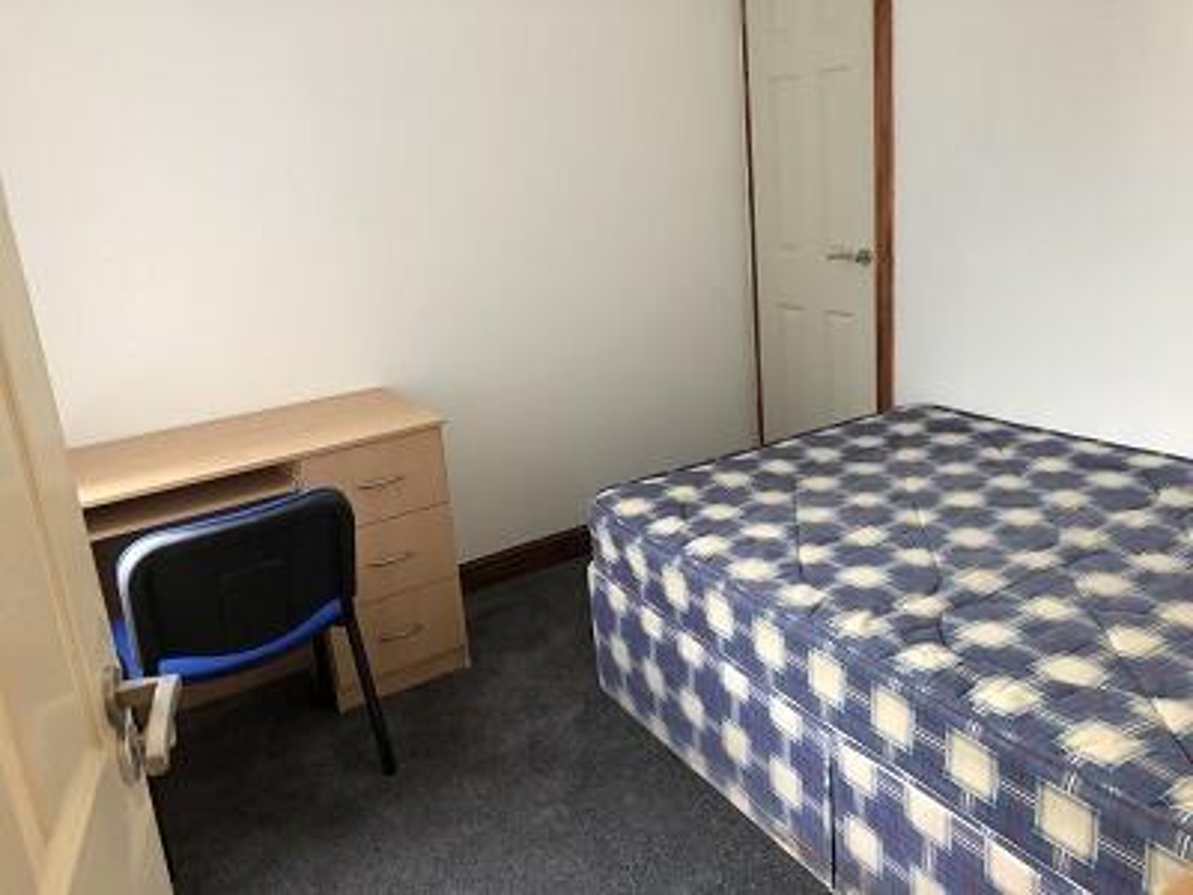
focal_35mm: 28
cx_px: 596
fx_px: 965
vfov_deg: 49.7
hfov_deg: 63.4
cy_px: 448
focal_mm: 3.99
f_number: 1.8
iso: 40
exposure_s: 1/17
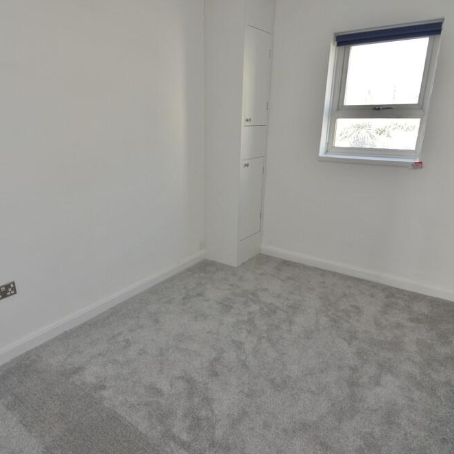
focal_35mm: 22
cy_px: 231
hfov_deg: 70.1
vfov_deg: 70.5
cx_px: 194
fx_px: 321
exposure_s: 1/60
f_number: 5.6
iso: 400
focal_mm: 11
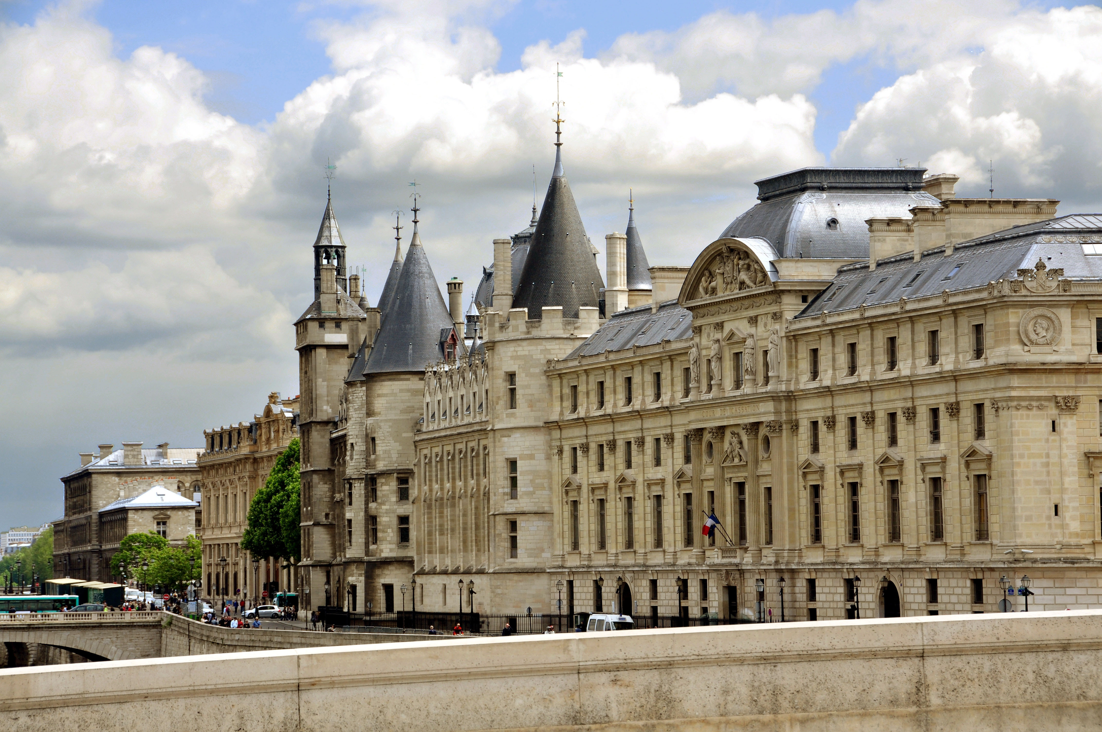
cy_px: 366
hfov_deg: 18.2
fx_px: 3440
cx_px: 551
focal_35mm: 112
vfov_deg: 12.1
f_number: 10
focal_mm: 75
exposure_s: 1/320
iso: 200
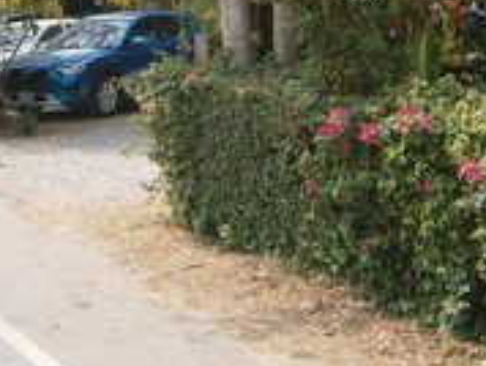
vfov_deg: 20.2
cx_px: 213
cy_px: -27
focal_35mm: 70
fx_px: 984
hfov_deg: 27.7
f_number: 2.8
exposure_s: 1/640
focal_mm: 4.7
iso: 80
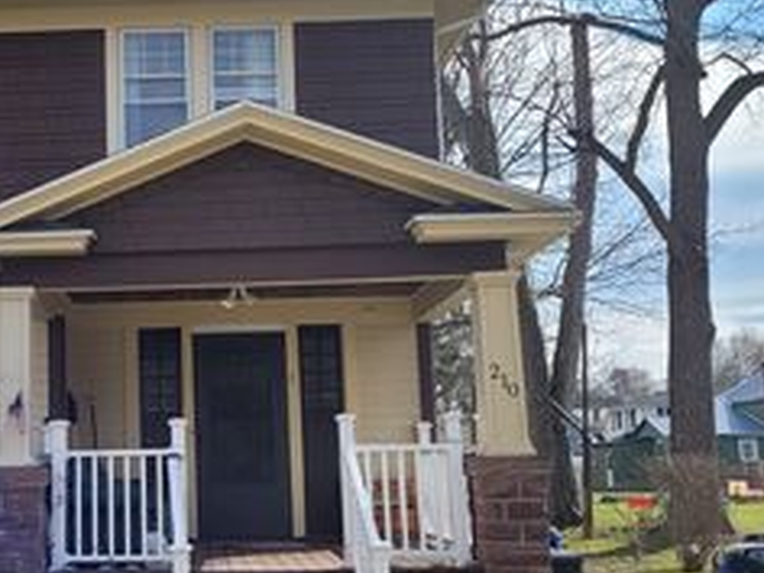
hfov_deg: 33.7
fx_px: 1214
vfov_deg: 26.5
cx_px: 129
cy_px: 312
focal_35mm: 55
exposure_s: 1/2371
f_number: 1.8
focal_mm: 5.4
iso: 40
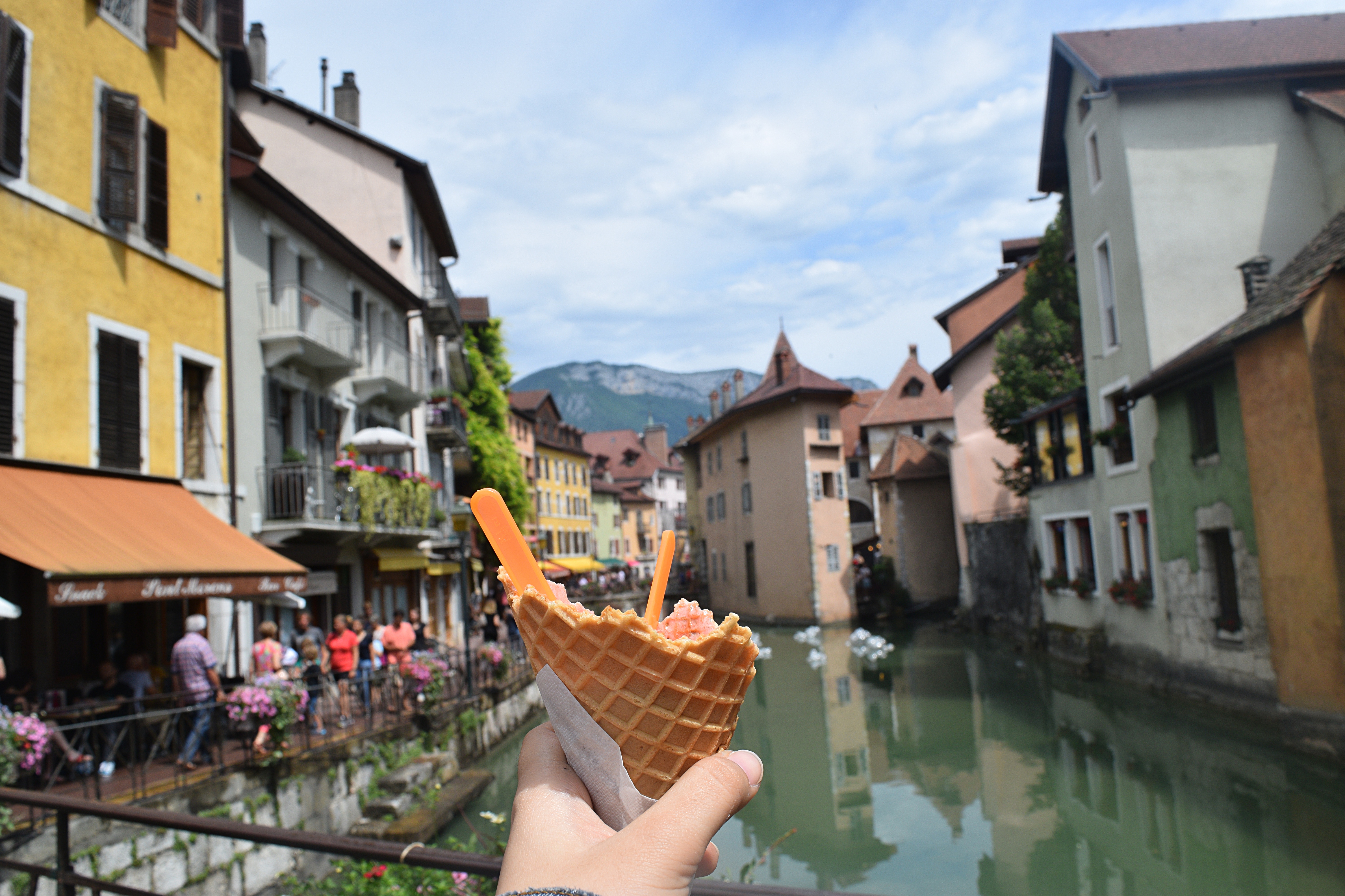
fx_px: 1009
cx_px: 672
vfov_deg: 47.9
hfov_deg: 67.4
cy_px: 448
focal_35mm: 27
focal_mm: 18
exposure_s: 1/400
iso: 200
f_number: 10
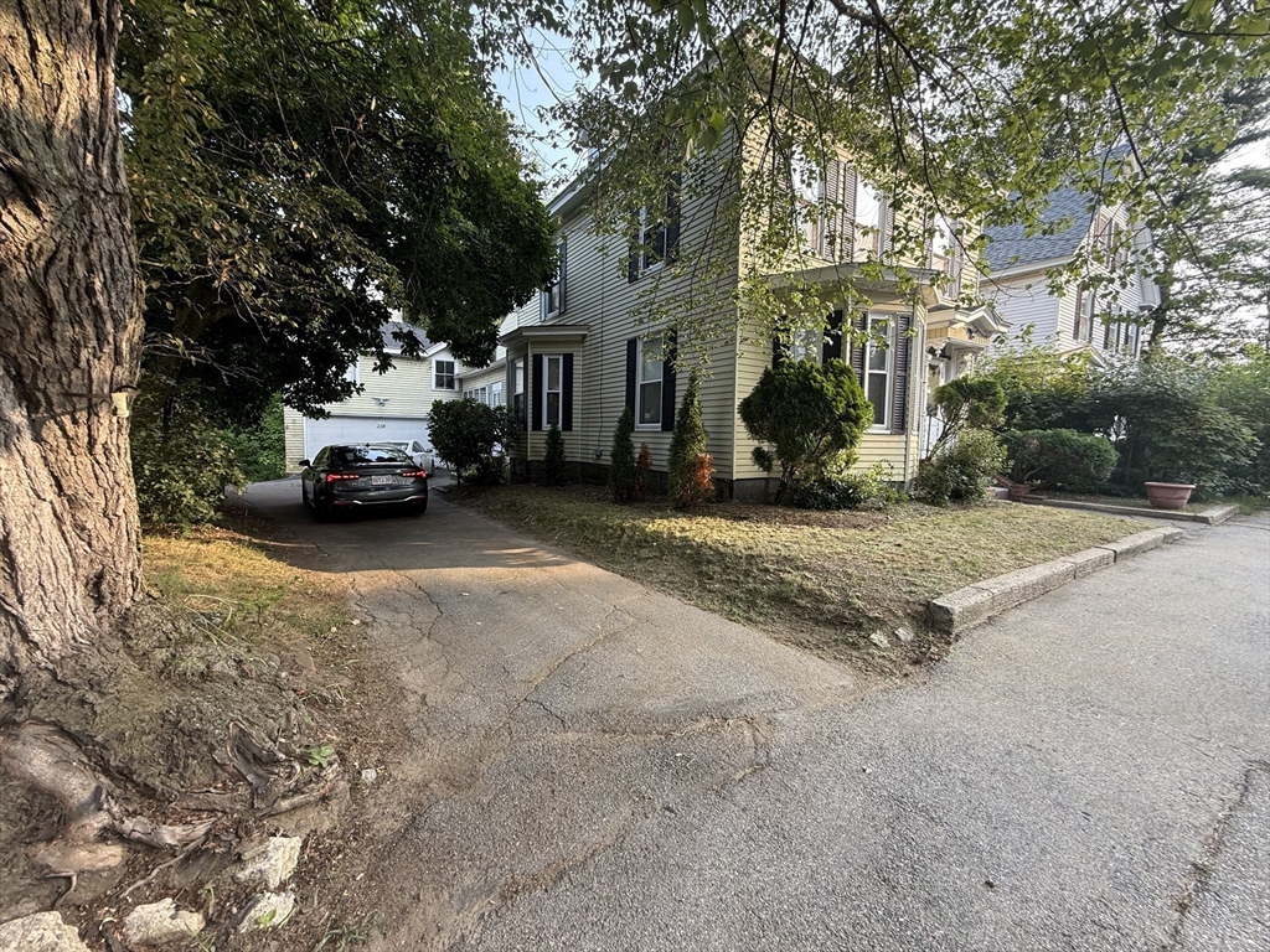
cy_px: 476
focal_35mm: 14
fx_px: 514
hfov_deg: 102.1
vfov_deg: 85.7
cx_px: 635
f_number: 2.2
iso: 64
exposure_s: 1/99
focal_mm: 2.22
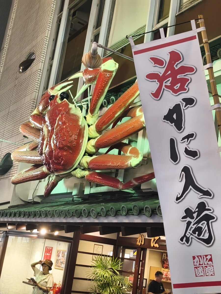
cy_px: 147
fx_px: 392
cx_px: 110
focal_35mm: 46
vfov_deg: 41.2
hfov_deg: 31.5
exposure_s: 1/50
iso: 800
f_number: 1.65
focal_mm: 6.18
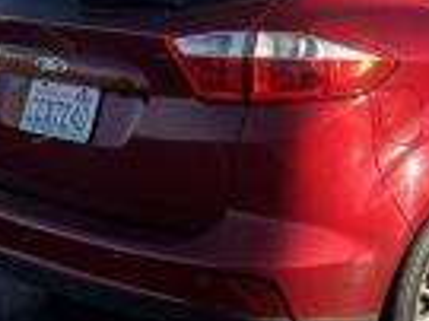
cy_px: 57
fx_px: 1201
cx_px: 280
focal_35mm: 97
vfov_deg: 15.1
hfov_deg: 20.2
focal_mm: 5.7
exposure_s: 1/3257
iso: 50
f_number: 1.5
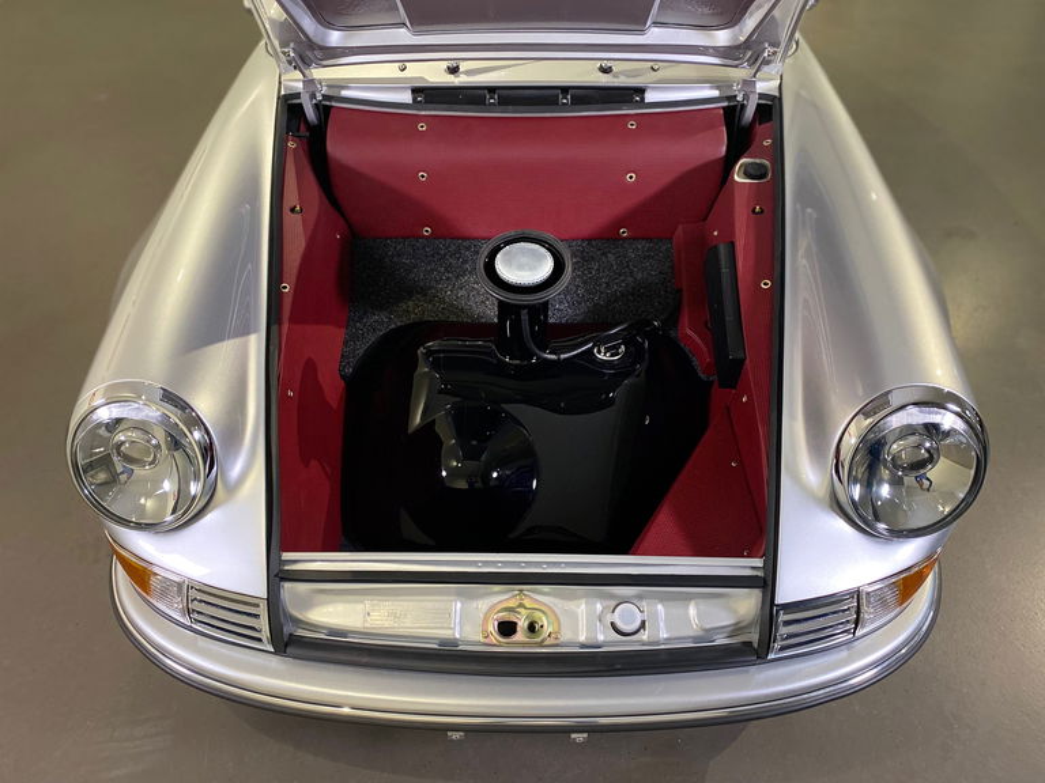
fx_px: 785
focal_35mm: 26
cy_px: 392
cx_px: 522
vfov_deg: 53.1
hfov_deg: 67.3
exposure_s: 1/45
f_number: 1.8
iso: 500
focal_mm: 4.25
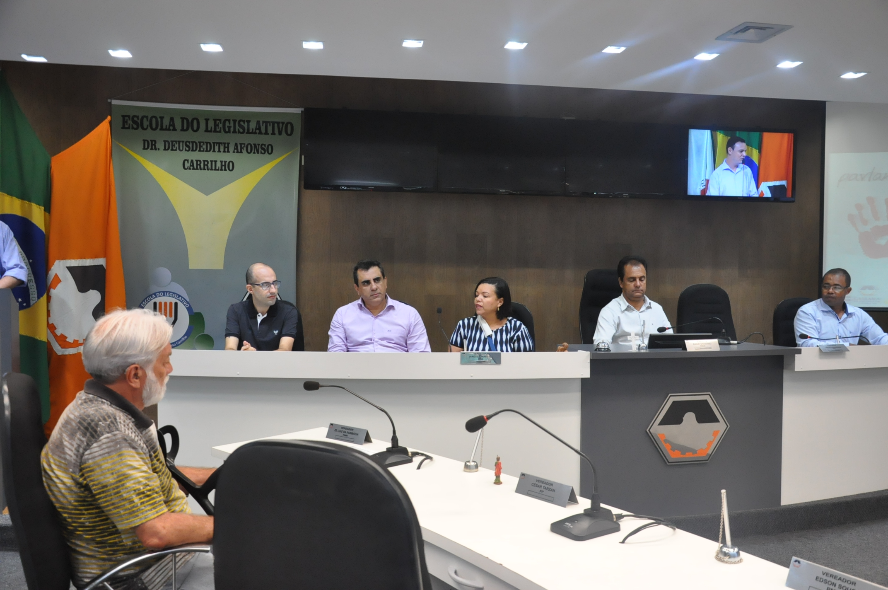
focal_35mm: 33
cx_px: 444
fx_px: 813
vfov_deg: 39.9
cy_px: 295
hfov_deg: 57.3
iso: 2000
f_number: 5.6
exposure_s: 1/125
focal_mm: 22
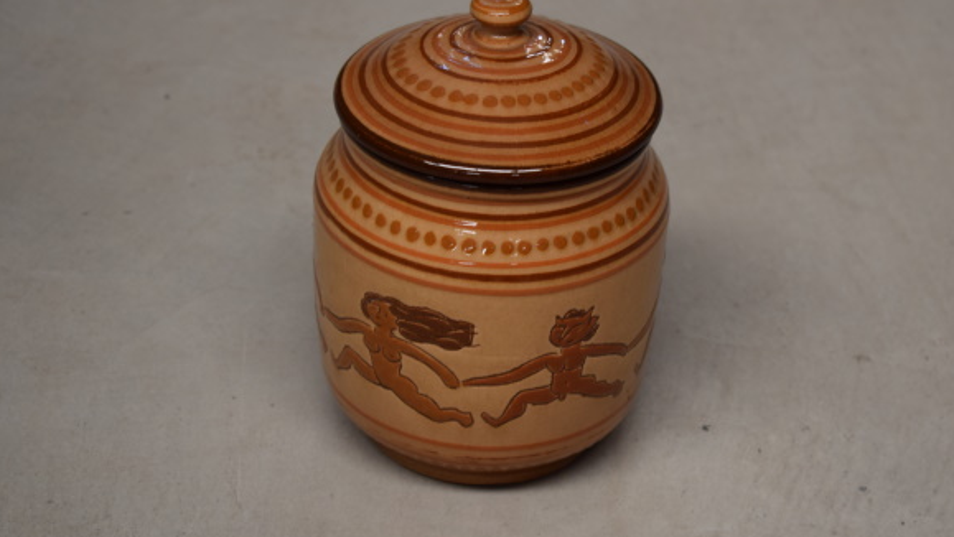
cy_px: 219
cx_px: 489
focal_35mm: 90
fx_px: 2266
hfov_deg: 23.8
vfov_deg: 13.5
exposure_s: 1/80
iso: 400
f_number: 5.6
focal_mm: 55
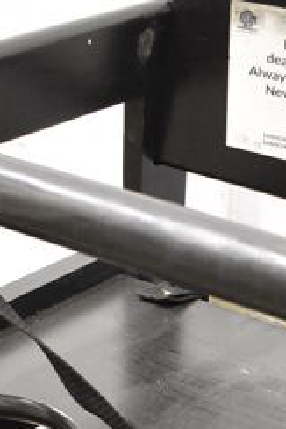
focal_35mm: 101
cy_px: 632
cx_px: 186
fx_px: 1202
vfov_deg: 18.1
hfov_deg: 13.6
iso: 1800
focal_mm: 18
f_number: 4
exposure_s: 1/30
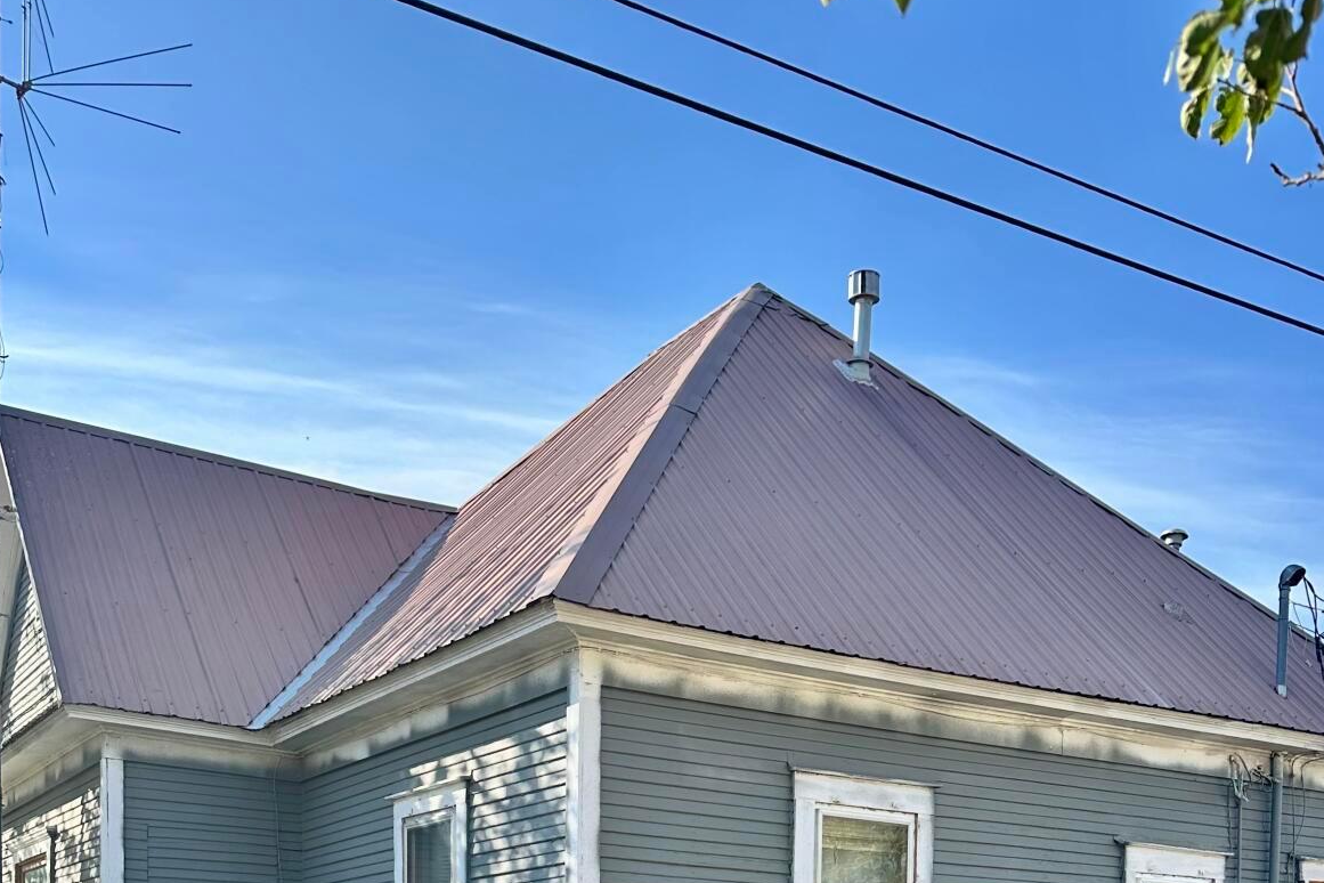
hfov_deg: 45.4
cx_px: 701
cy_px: 1069
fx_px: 1581
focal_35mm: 43
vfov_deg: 27.3
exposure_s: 1/1587
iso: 80
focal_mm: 6.86
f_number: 1.78
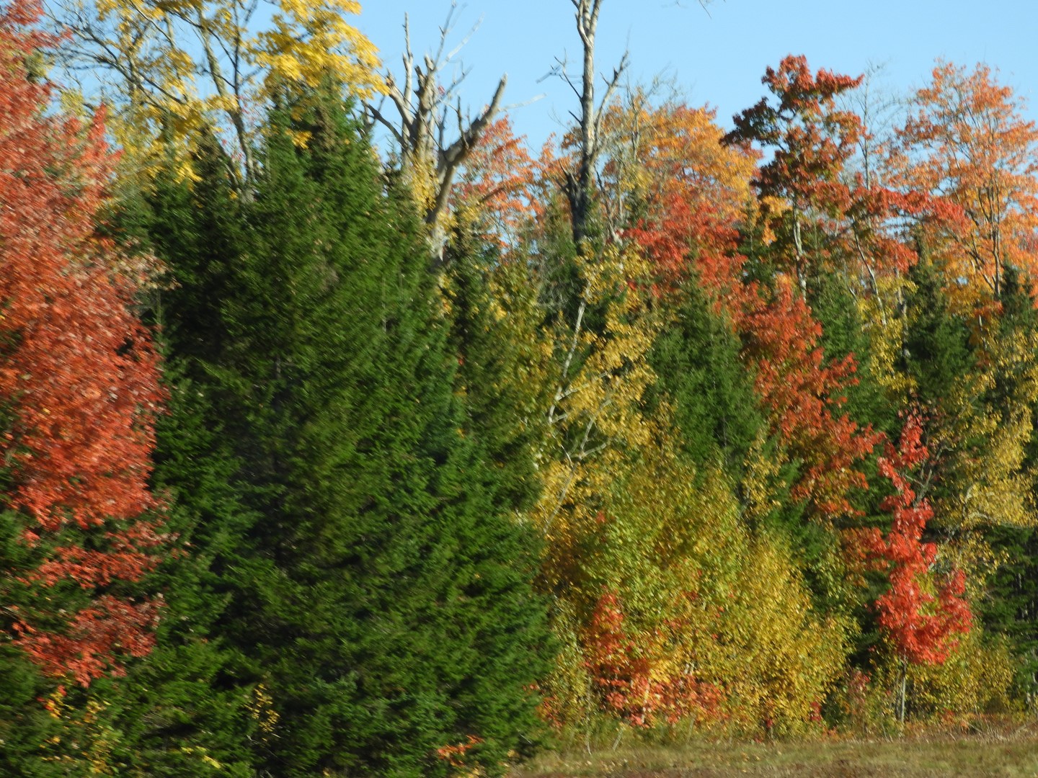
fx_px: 4048
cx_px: 519
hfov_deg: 14.6
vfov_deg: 11.0
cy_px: 389
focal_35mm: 135
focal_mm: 24.2
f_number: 5
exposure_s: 1/250
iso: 100
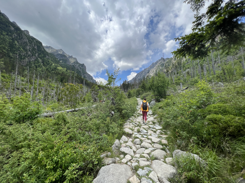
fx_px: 92
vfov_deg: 89.9
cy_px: 92
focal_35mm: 13
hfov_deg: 106.2
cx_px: 122
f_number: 1.8
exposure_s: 1/1233
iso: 32
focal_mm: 1.57
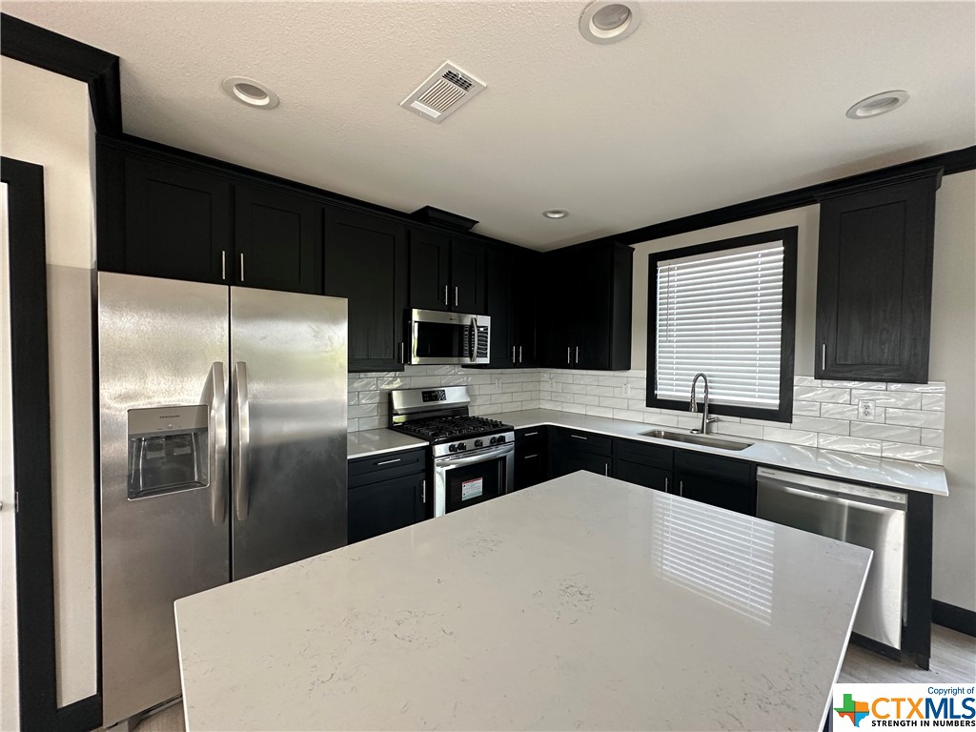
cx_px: 488
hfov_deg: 102.1
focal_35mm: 14
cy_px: 366
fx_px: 395
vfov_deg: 85.7
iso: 400
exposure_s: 1/90
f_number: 2.2
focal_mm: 2.22
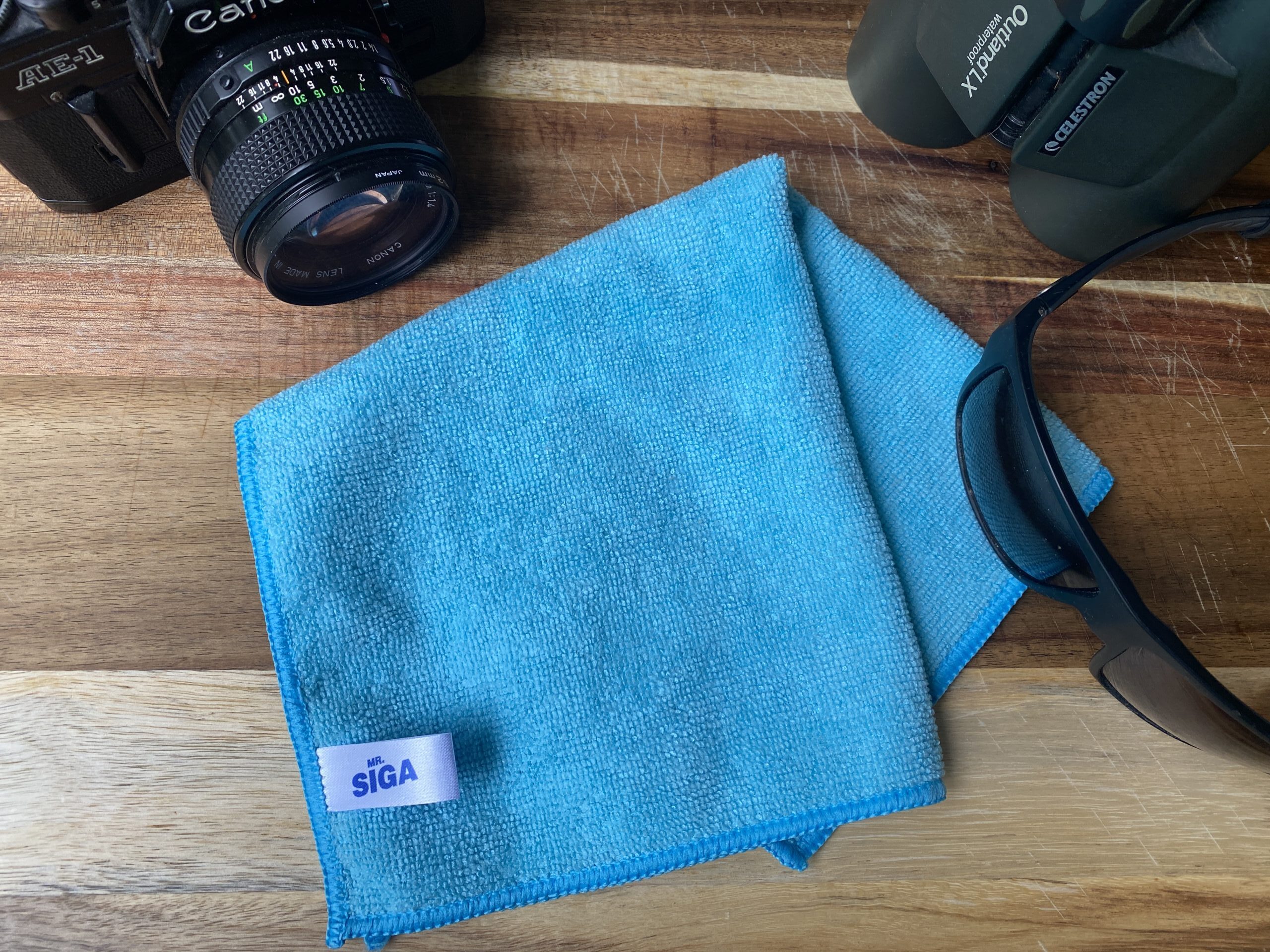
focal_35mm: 26
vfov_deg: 53.1
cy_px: 476
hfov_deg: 67.3
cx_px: 635
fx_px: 954
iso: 40
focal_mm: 4.25
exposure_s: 1/122
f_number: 1.8
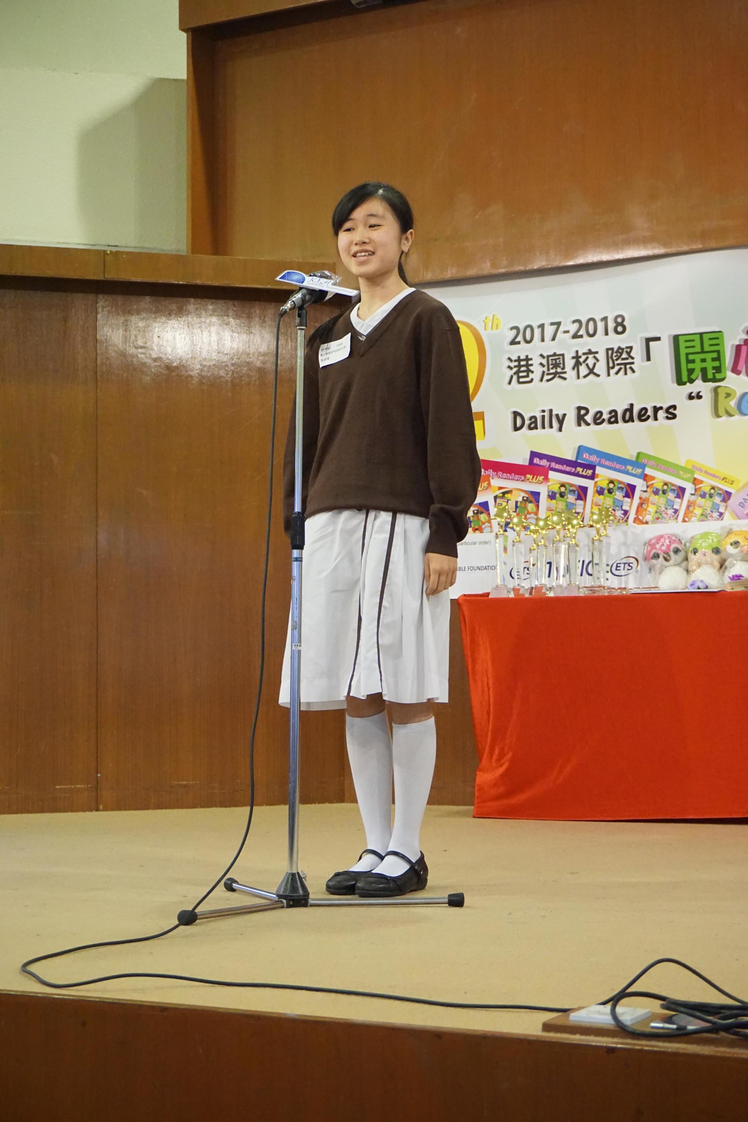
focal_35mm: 60
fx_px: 1870
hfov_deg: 22.6
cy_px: 561
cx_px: 374
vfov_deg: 33.4
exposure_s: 1/80
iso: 3200
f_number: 5.6
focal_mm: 40
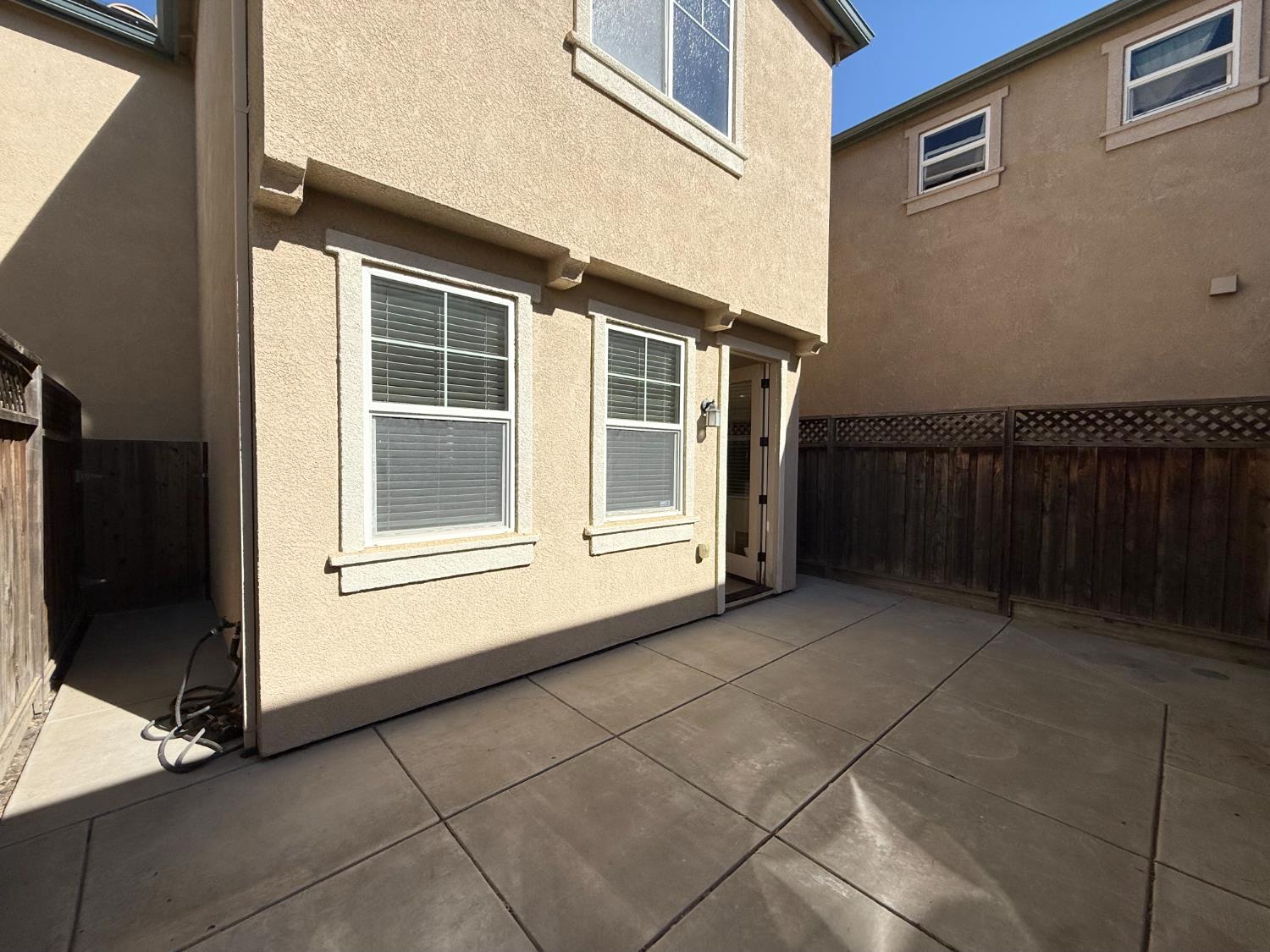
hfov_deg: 102.1
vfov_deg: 85.7
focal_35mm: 14
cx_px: 635
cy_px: 476
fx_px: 514
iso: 50
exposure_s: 1/4425
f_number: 2.2
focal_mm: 2.22
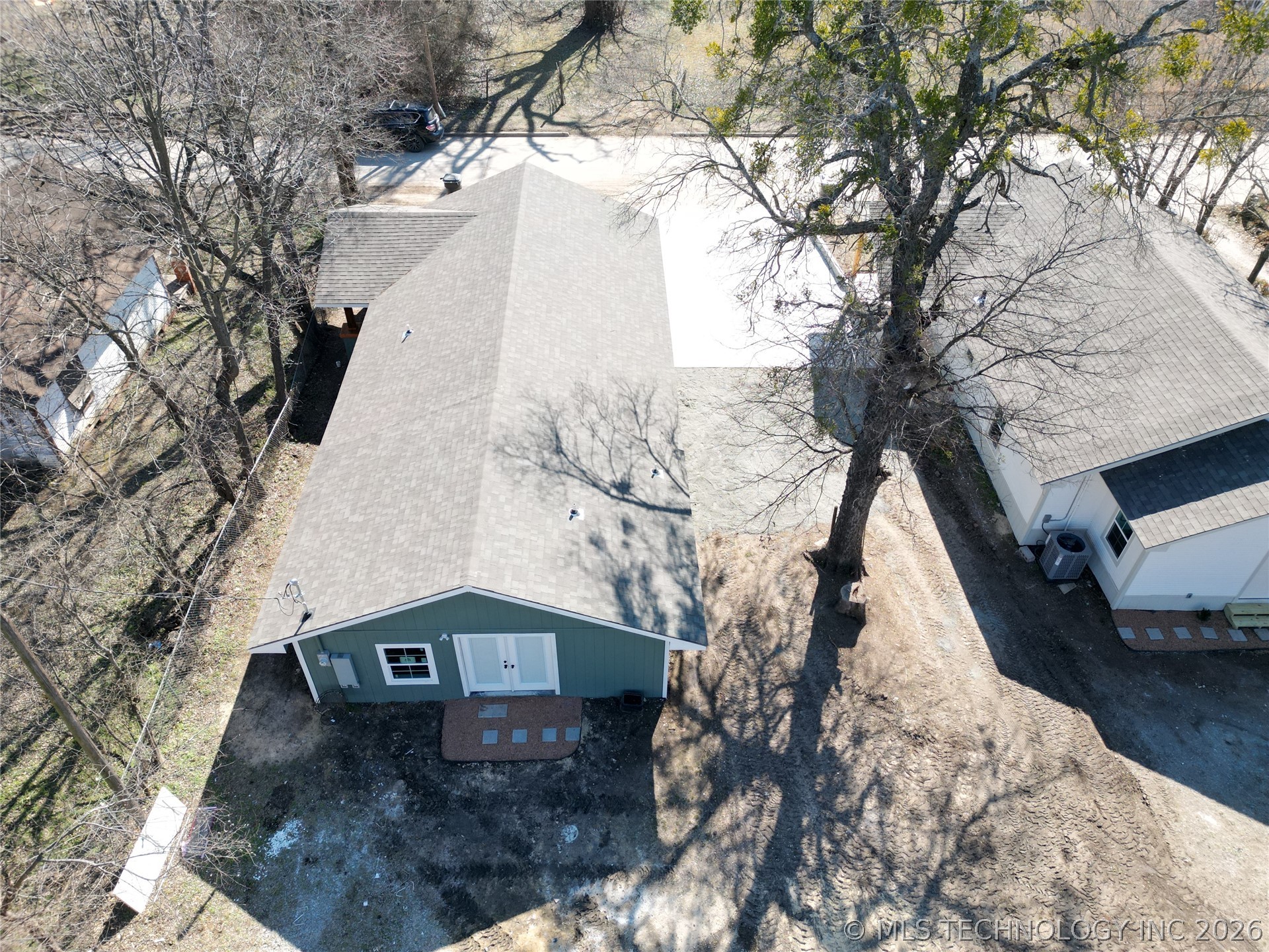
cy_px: 476
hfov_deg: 71.6
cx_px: 634
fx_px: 880
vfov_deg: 56.8
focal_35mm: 24
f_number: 1.7
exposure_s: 1/1250
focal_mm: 6.72
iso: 200
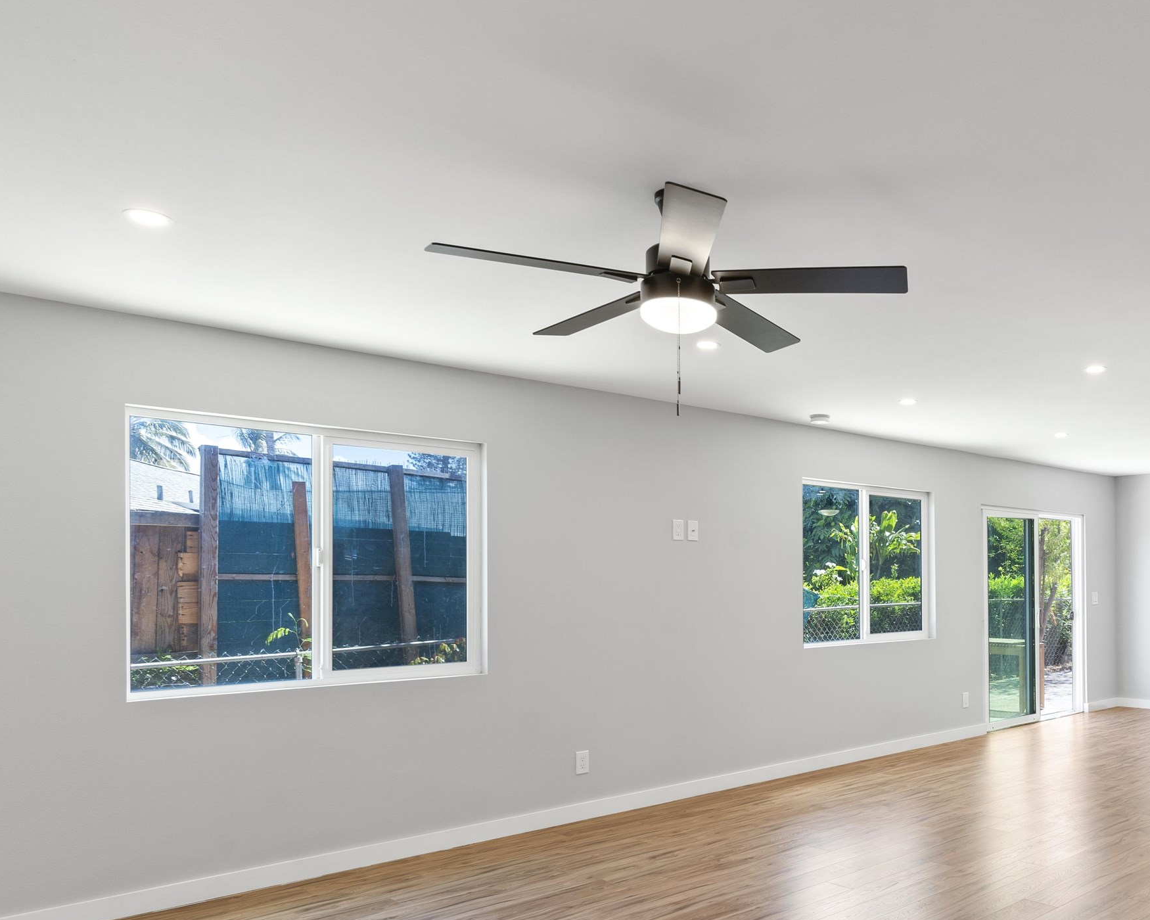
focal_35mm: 28
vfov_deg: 50.9
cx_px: 876
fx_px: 953
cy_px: 586
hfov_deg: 58.6
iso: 100
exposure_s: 1/2.5
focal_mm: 17
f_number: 8
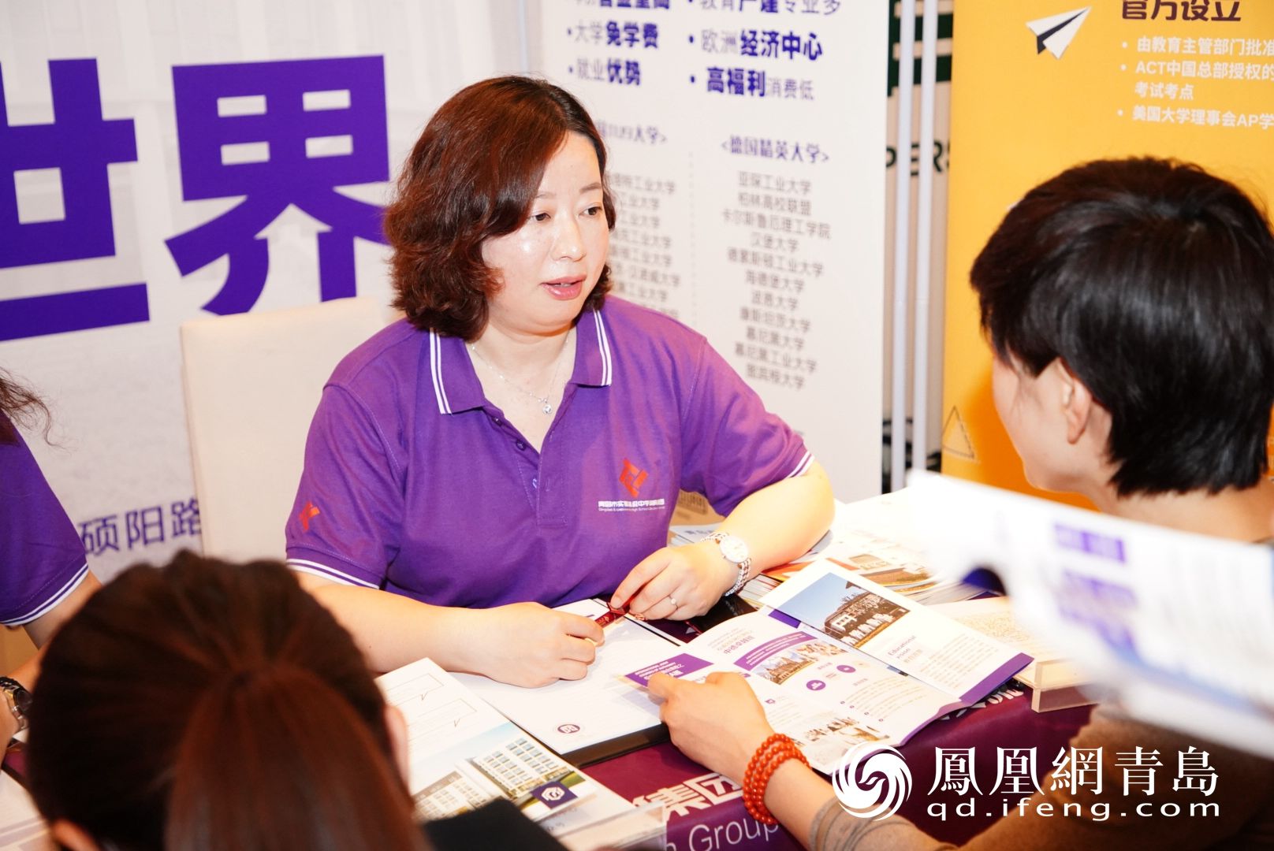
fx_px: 1983
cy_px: 426
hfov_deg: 35.6
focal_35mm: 56
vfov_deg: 24.2
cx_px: 637
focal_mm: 56
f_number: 4
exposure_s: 1/125
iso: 6400
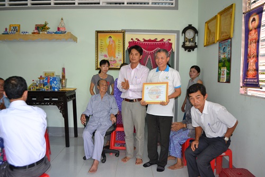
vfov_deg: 47.9
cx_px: 132
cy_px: 88
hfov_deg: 67.4
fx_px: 199
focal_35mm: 27
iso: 800
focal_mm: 18
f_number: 3.5
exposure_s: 1/60
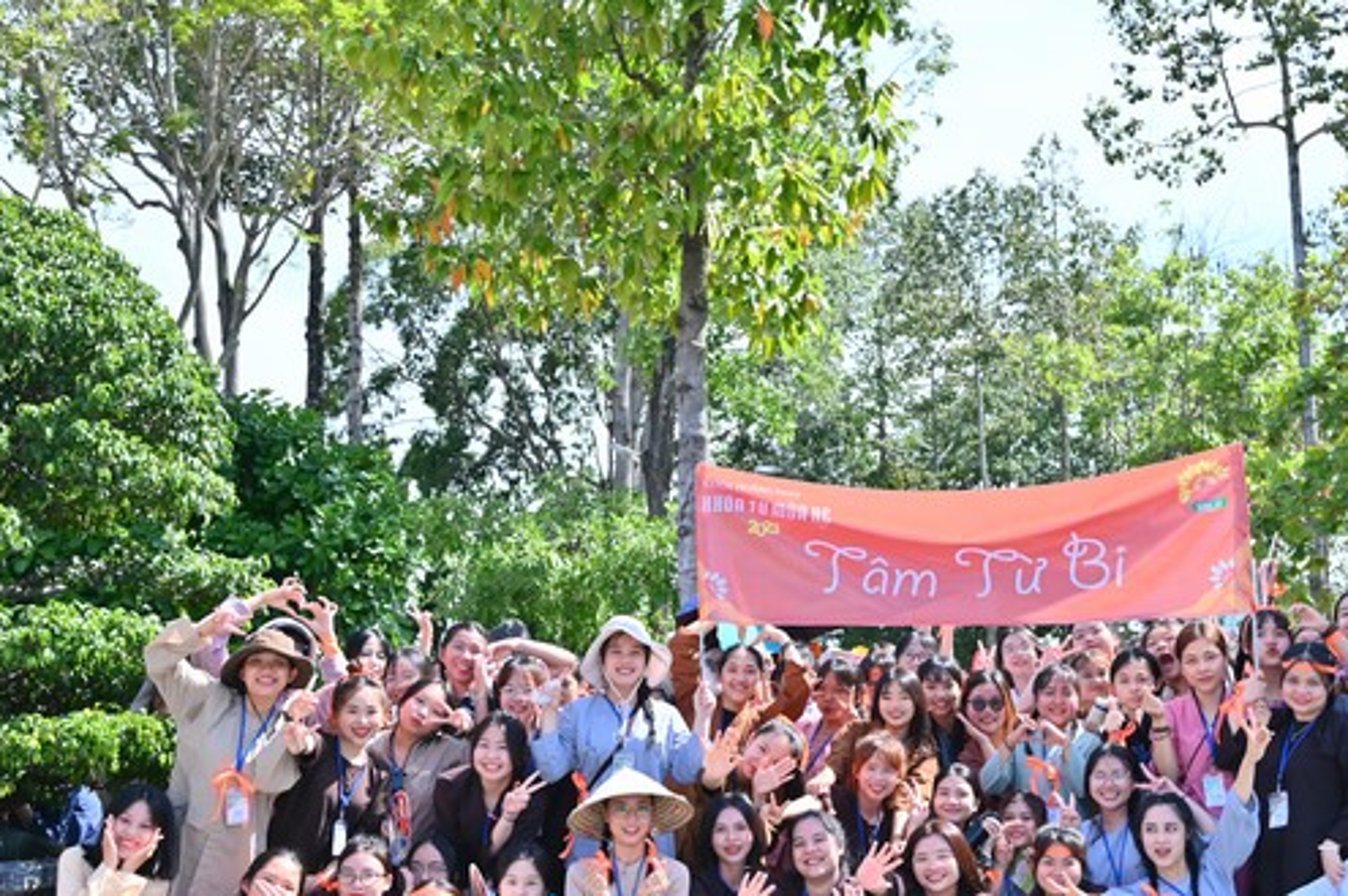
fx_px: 1721
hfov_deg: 42.7
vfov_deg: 29.0
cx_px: 779
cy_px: 573
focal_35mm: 46
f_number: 6.3
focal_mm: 35
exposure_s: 1/200
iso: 100
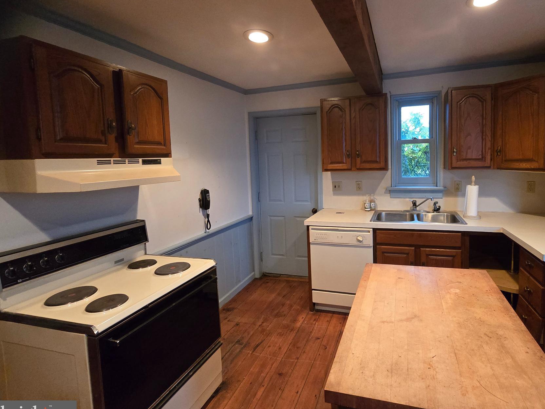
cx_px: 330
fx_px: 252
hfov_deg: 93.1
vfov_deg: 77.7
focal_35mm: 16
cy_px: 176
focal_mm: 2.2
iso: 800
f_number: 2.2
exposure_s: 1/60
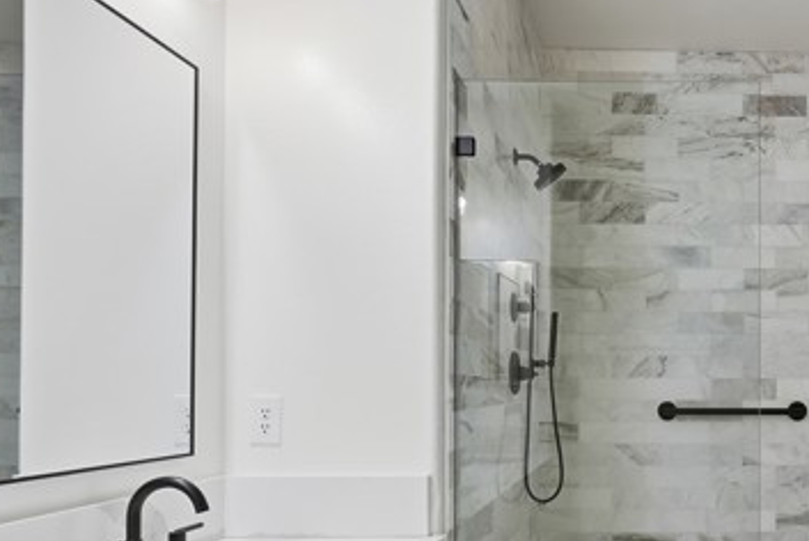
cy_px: 379
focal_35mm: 29
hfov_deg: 57.8
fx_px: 652
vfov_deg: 44.1
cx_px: 669
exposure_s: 1/320
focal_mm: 16
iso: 320
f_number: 8
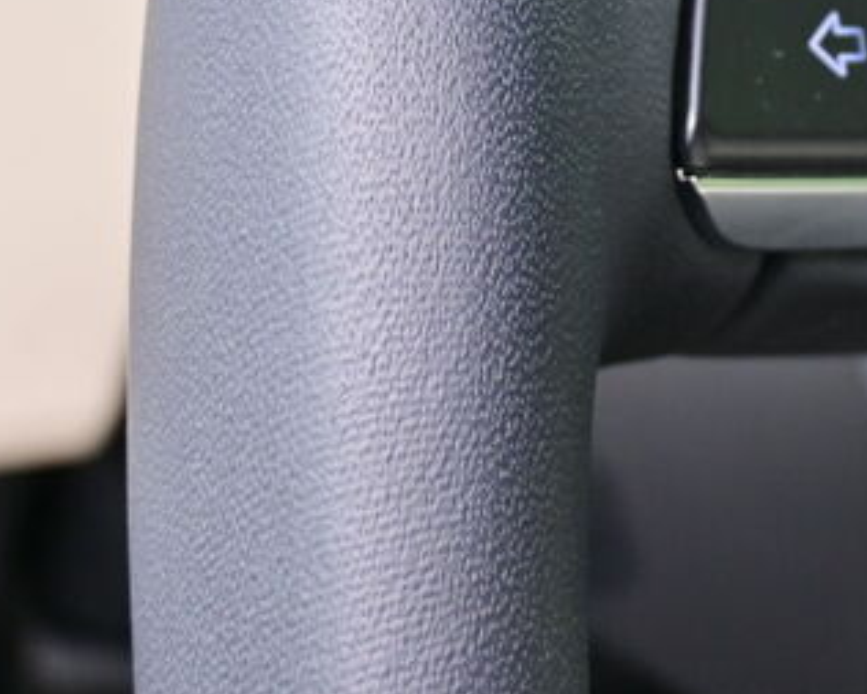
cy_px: -151
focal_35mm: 171
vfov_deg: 8.9
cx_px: 930
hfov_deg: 11.1
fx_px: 4389
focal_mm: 40
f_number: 5.6
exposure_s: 1/80
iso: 400
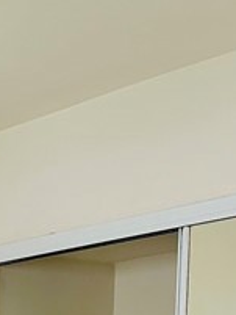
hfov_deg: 11.4
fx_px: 1108
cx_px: -167
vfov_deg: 13.9
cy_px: 611
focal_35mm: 122
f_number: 1.78
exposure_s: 1/121
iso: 160
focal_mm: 6.86
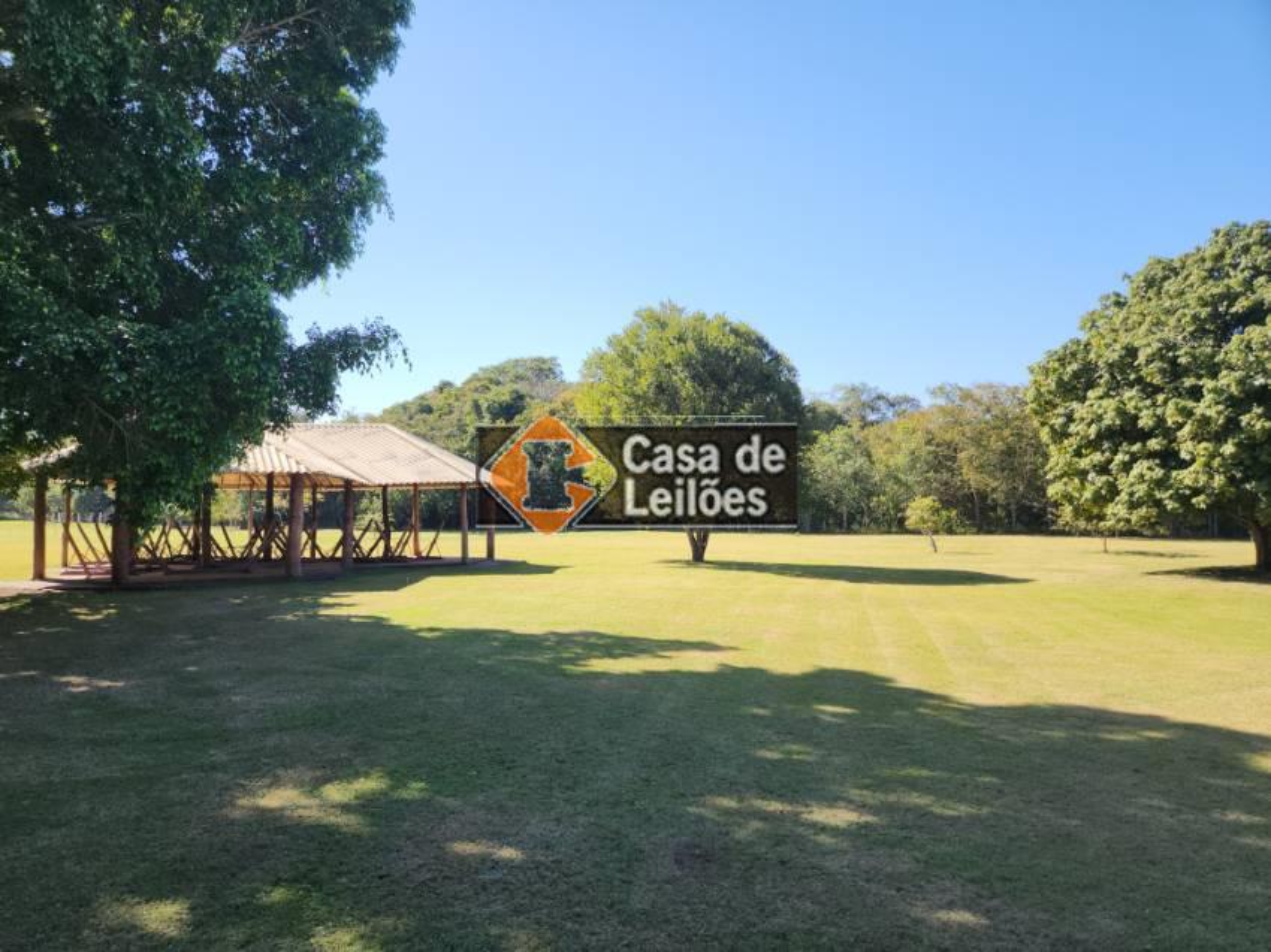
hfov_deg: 73.9
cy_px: 476
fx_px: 844
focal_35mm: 23
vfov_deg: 58.9
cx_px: 636
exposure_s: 1/717
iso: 20
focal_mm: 5.4
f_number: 1.8
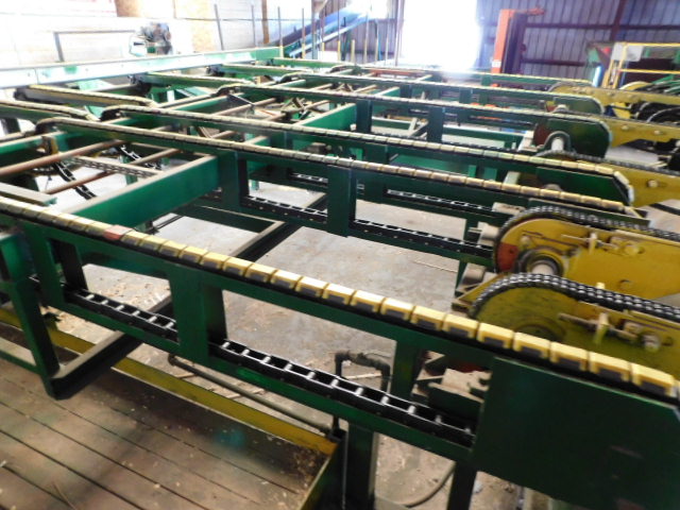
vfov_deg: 58.9
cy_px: 255
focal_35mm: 23
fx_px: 452
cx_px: 340
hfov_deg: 73.9
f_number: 3
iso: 450
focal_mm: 4
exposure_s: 1/8
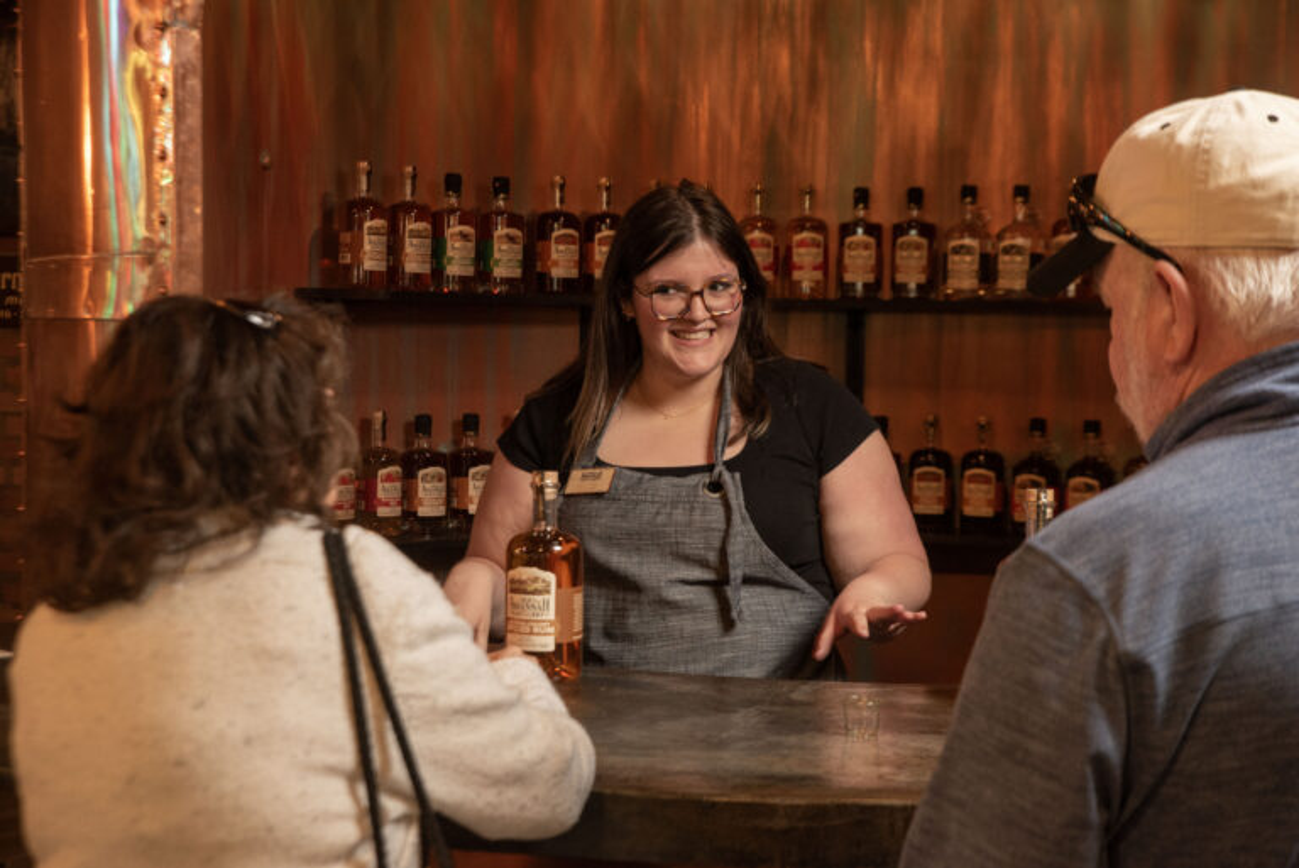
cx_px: 650
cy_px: 434
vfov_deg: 21.9
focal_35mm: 62
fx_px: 2238
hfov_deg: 32.4
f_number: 5.6
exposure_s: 1/50
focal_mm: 62
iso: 1000
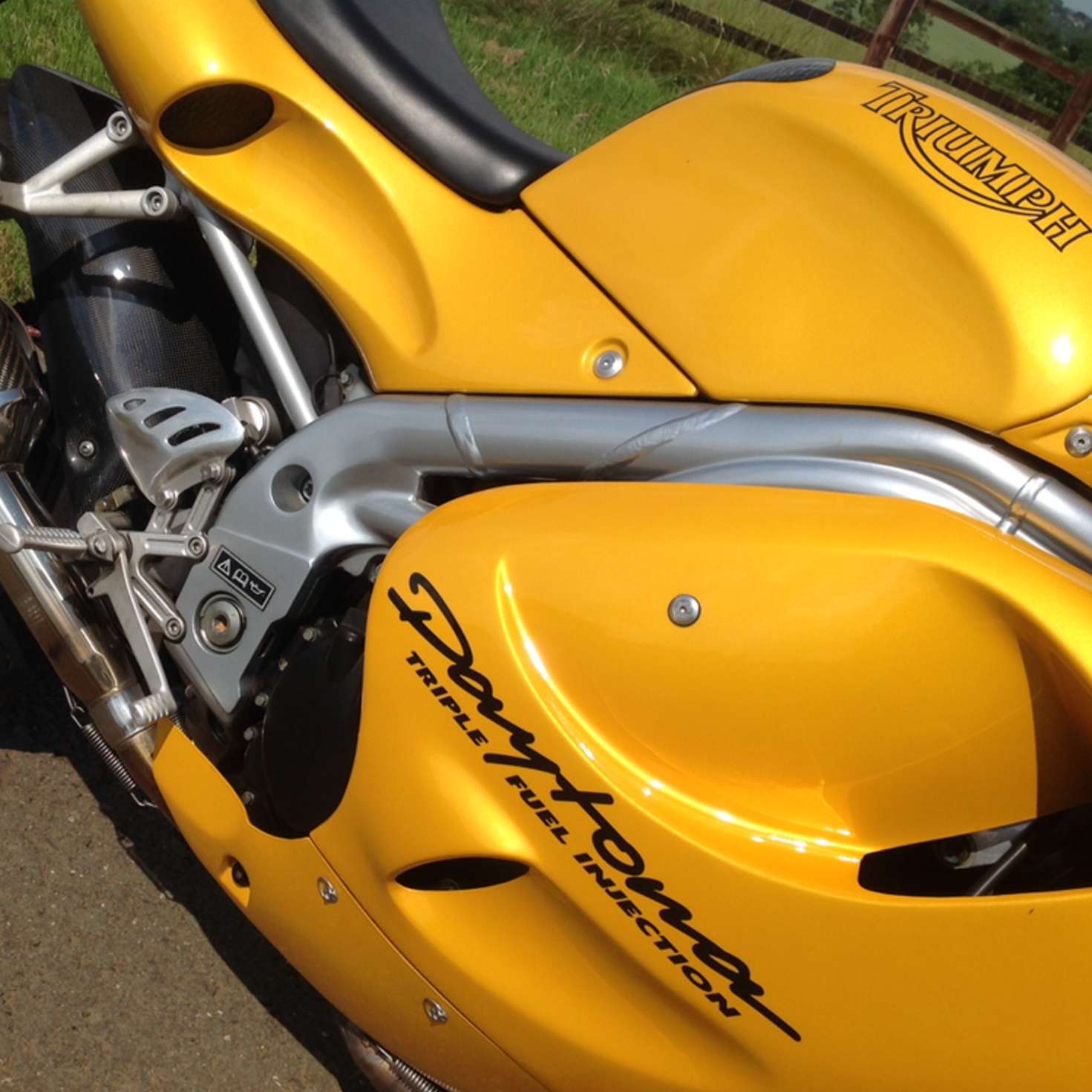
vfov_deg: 40.0
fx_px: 1499
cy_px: 553
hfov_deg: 40.0
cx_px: 493
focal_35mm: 42
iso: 64
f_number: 2.4
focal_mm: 4.28
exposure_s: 1/3788
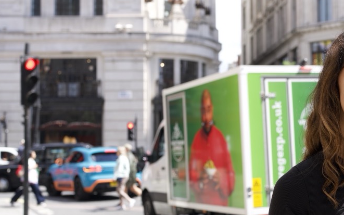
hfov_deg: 27.6
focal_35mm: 74
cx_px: 238
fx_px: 694
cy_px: 123
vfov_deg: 17.6
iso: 100
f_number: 4.5
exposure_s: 1/320
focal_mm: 40
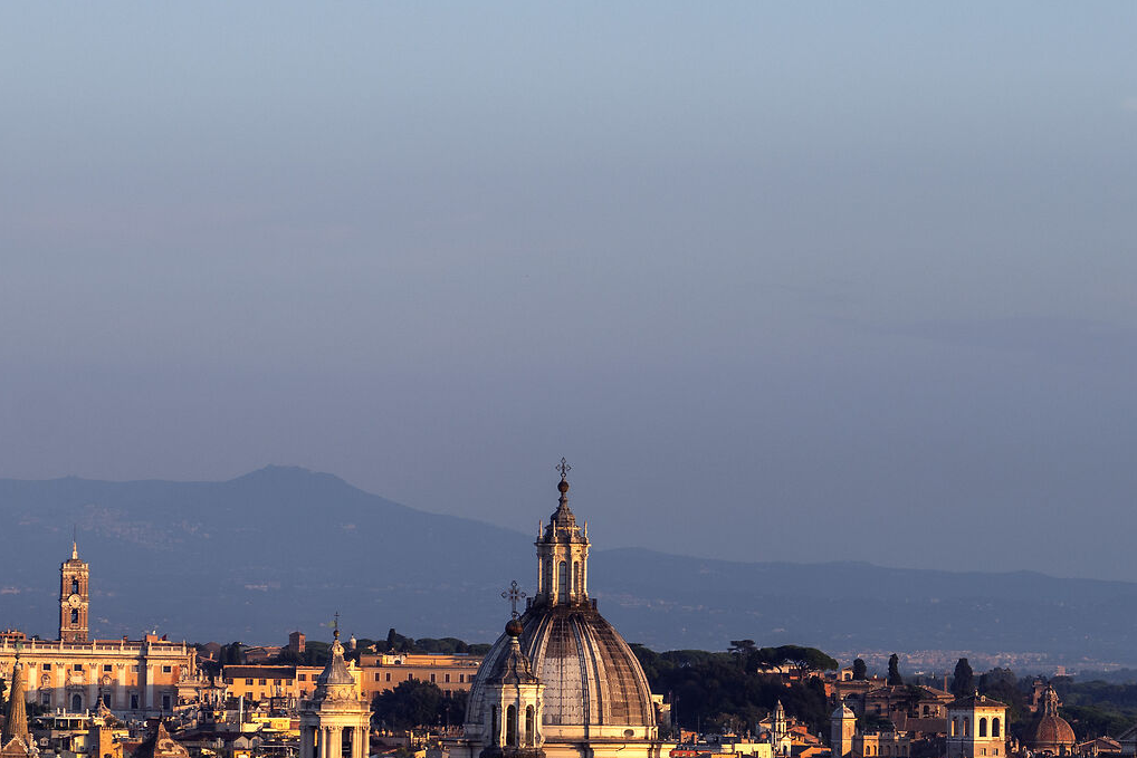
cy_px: 677
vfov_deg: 8.3
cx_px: 1227
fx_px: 5212
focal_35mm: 165
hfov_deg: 12.3
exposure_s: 1/250
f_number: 5
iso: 50
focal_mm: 70
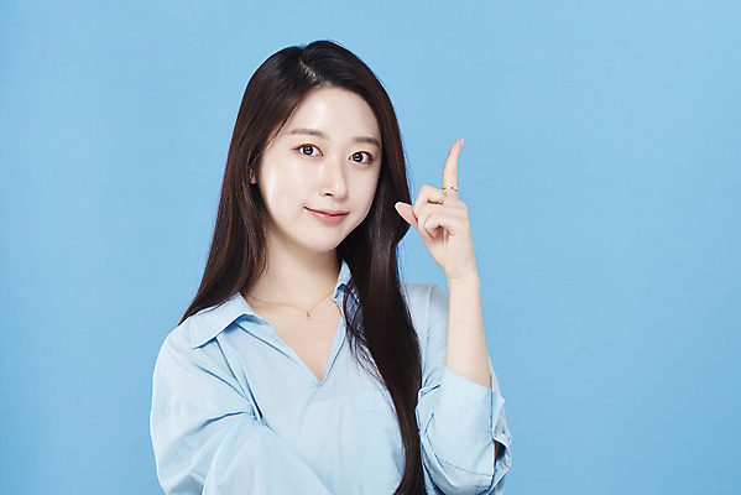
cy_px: 248
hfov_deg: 19.4
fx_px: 2162
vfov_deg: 13.1
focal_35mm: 105
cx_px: 370
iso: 64
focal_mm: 105
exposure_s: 1/125
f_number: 11
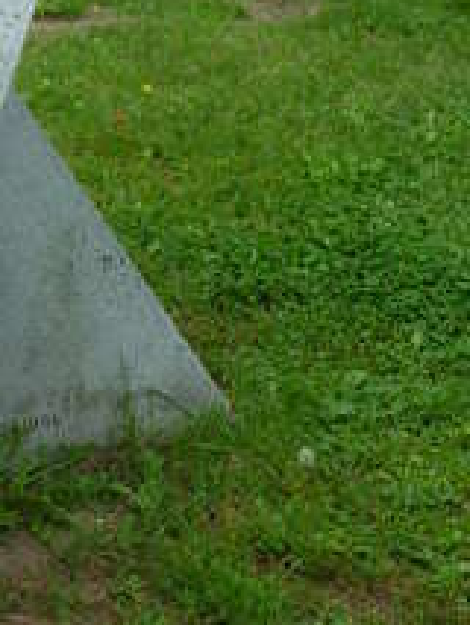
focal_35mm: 105
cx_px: -12
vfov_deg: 16.4
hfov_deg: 13.9
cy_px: -408
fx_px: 1899
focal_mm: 5
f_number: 3.3
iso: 100
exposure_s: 1/250
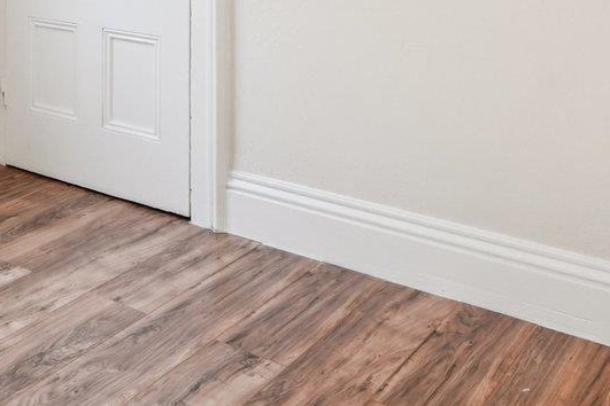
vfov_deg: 22.3
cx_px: 23
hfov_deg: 34.1
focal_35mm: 54
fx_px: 915
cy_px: -128
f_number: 8
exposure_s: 1/30
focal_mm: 14
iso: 640
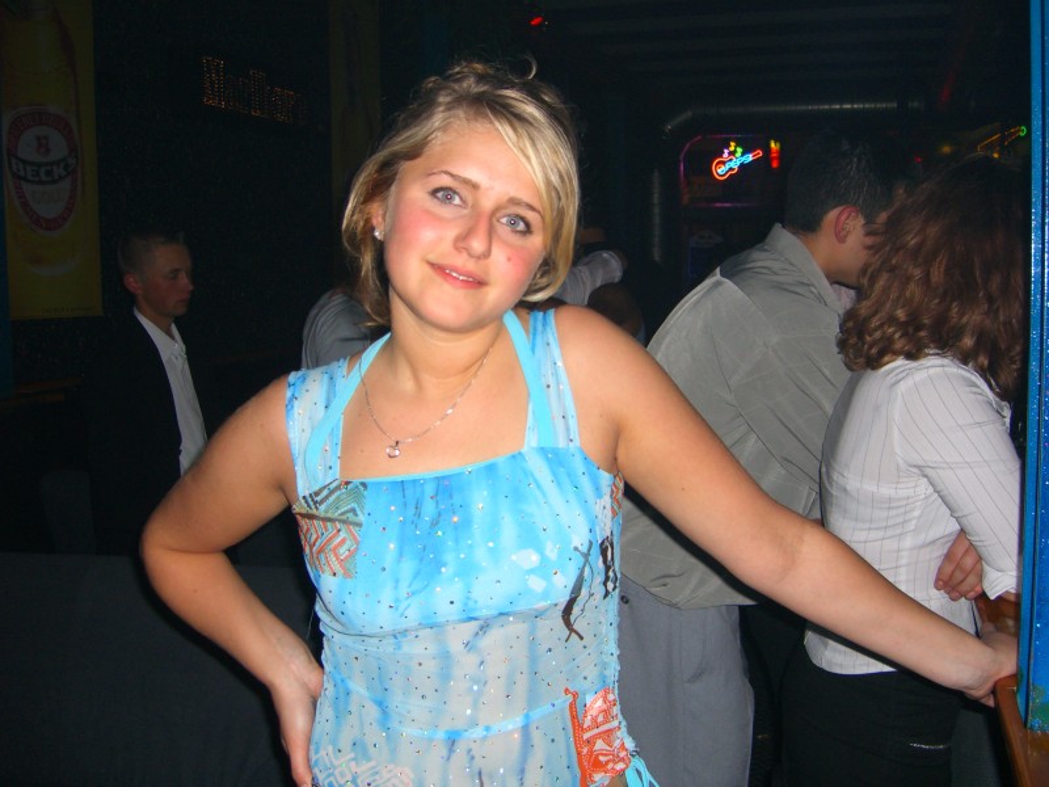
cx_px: 524
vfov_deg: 37.7
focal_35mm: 38
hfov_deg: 49.0
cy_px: 394
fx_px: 1152
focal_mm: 7.9
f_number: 2.8
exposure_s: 1/60
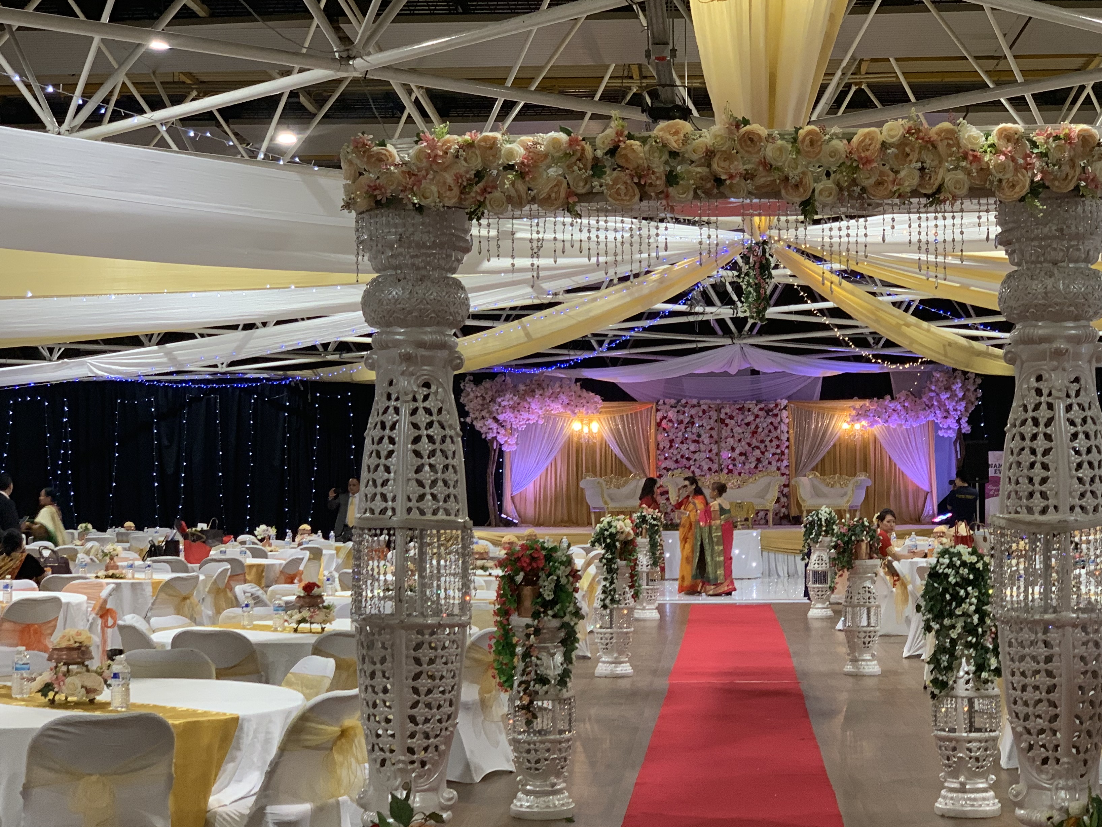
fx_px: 2037
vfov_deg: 22.9
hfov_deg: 30.2
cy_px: 473
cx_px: 652
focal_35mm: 64
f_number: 2.4
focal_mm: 6
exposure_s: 1/49
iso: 125
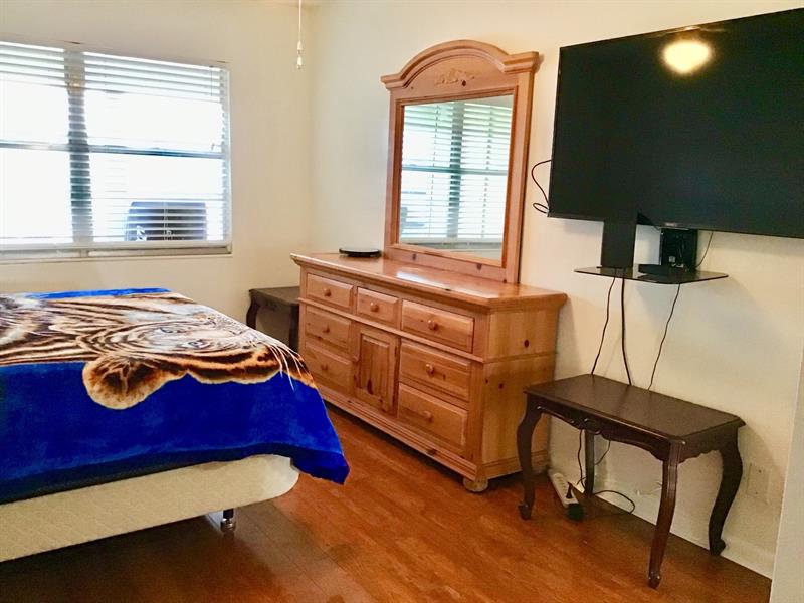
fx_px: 720
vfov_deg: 45.4
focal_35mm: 31
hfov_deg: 58.4
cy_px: 302
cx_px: 402
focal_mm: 3.3
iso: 250
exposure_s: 1/30
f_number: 2.4
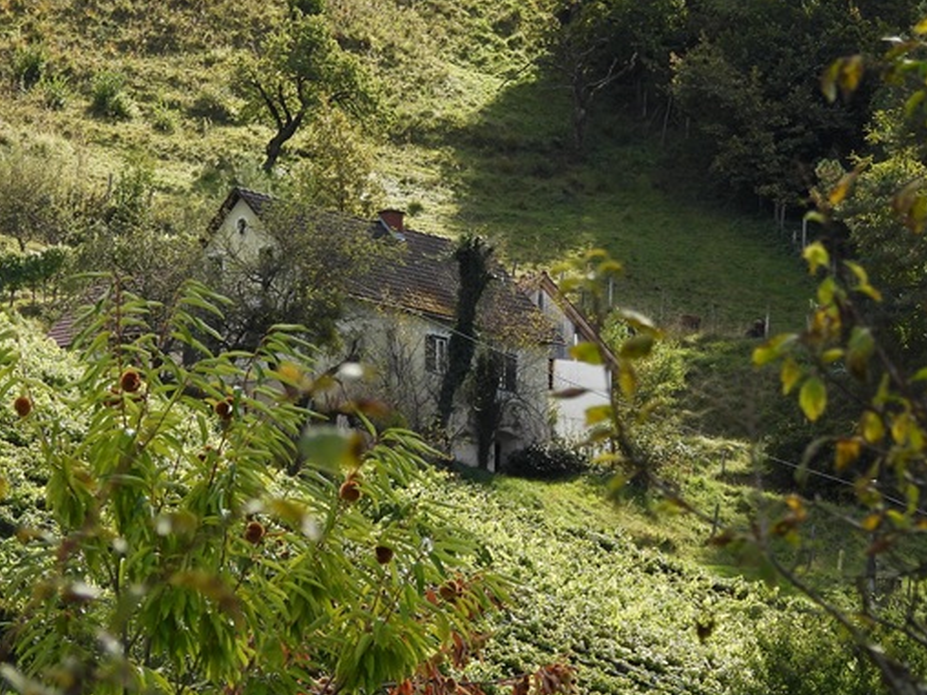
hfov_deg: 6.3
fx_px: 8436
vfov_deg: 4.7
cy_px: 263
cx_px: 349
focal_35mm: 315
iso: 100
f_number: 4.5
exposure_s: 1/320
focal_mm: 35.7
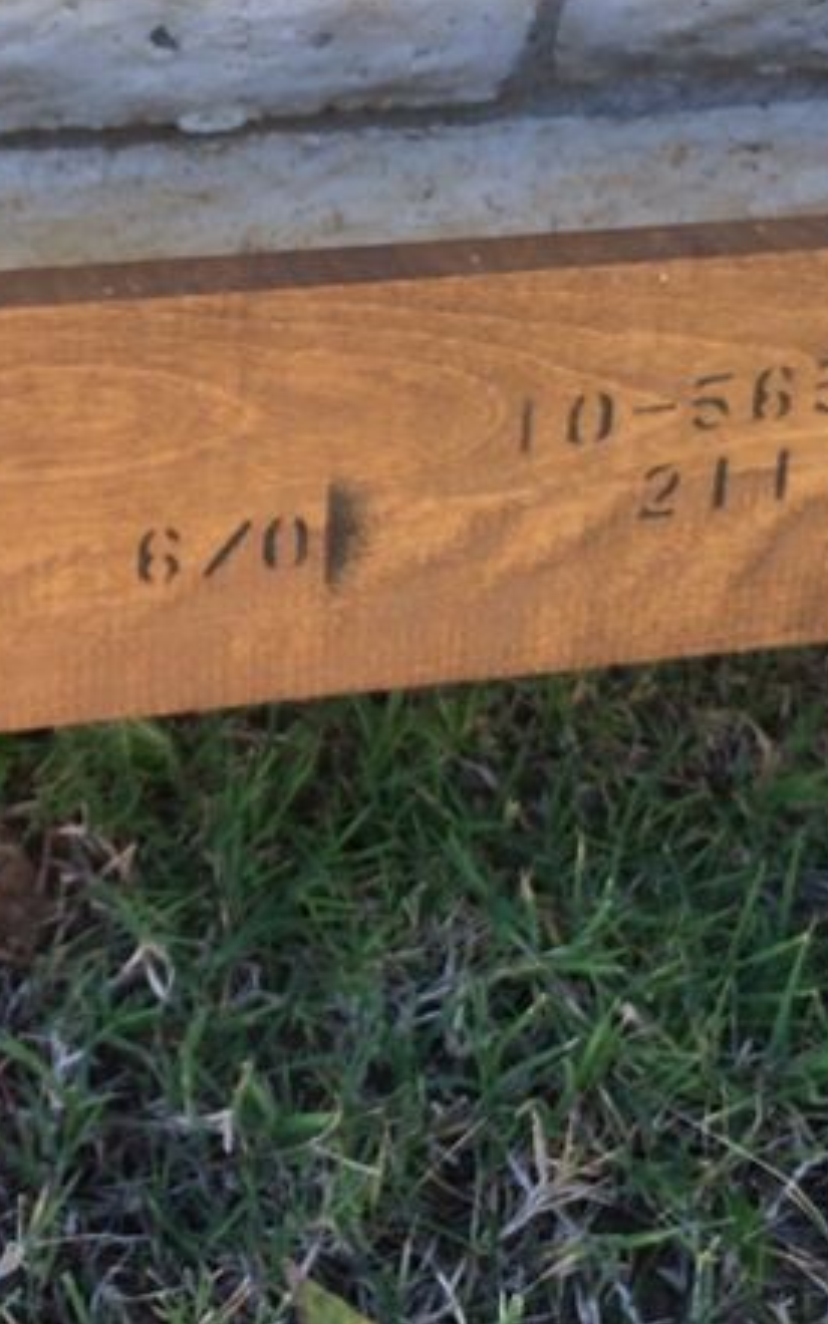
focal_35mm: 65
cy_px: 468
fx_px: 2347
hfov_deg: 19.8
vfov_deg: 31.3
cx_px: 157
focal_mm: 4.12
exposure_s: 1/287
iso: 32
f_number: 2.2
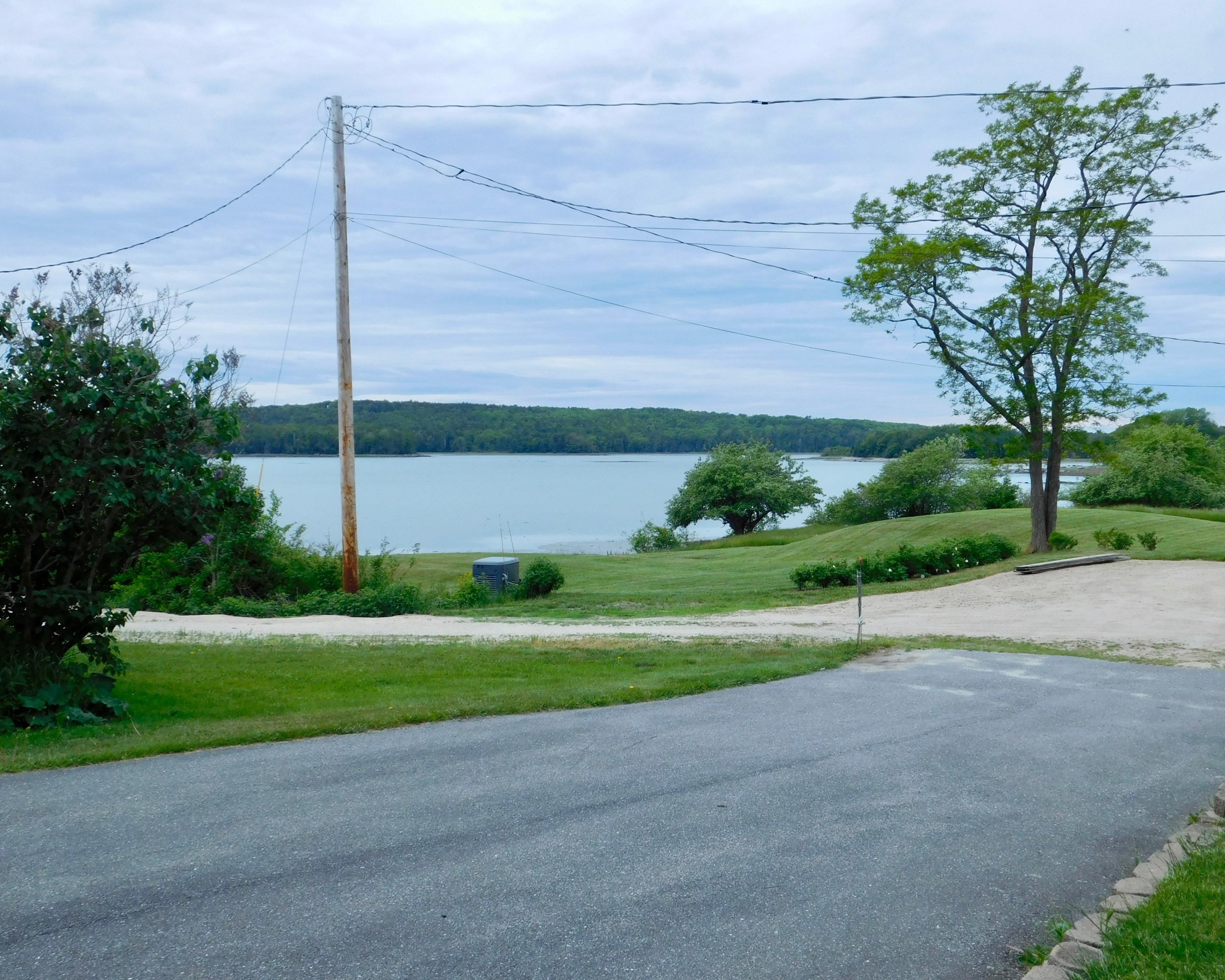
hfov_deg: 47.9
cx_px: 632
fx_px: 1378
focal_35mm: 38
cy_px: 495
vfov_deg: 39.2
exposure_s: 1/1250
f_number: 3.5
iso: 125
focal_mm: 6.3
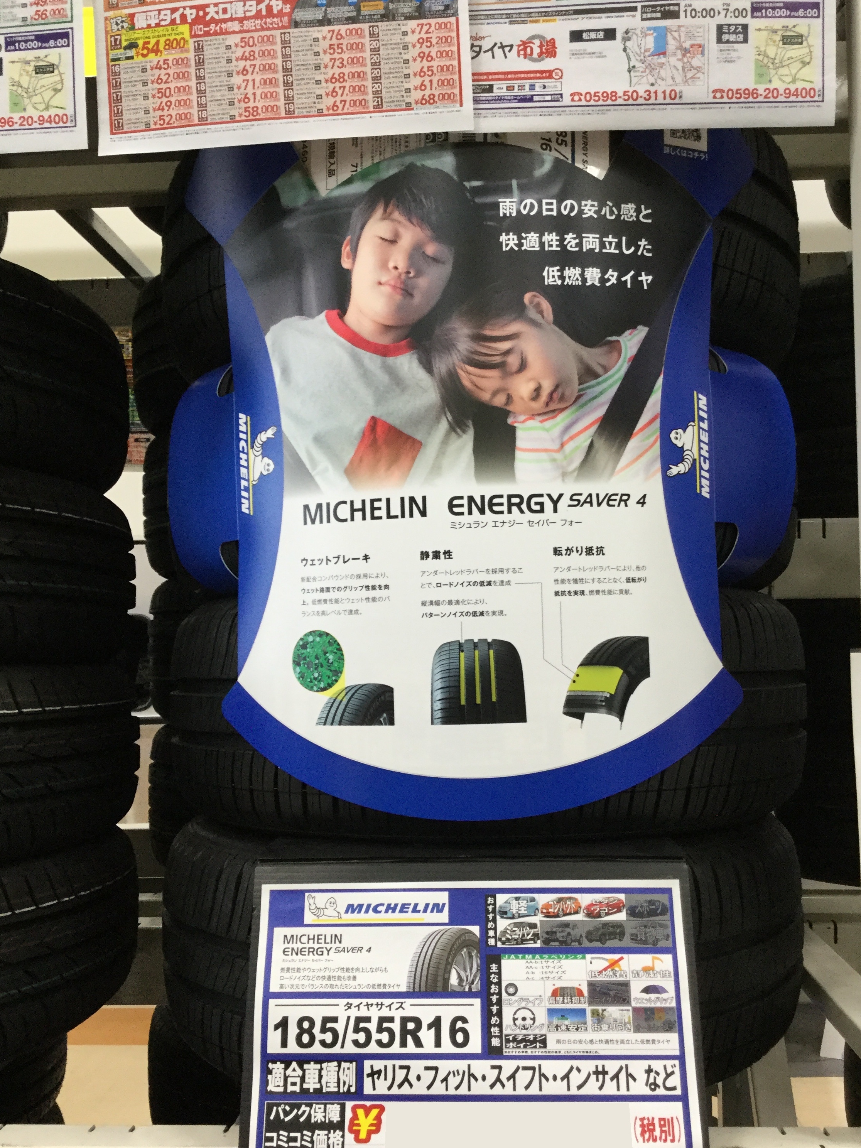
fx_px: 1128
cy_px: 620
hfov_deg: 41.8
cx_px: 443
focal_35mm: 34
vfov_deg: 53.9
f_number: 2.4
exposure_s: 1/30
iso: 40
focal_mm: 3.3
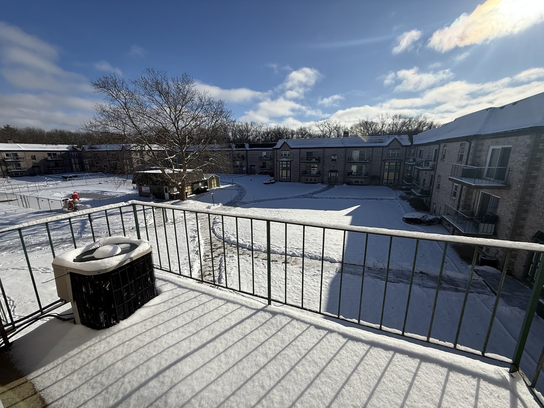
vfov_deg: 85.7
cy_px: 204
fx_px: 220
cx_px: 272
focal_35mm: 14
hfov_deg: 102.1
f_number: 2.2
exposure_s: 1/6173
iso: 64
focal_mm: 2.22
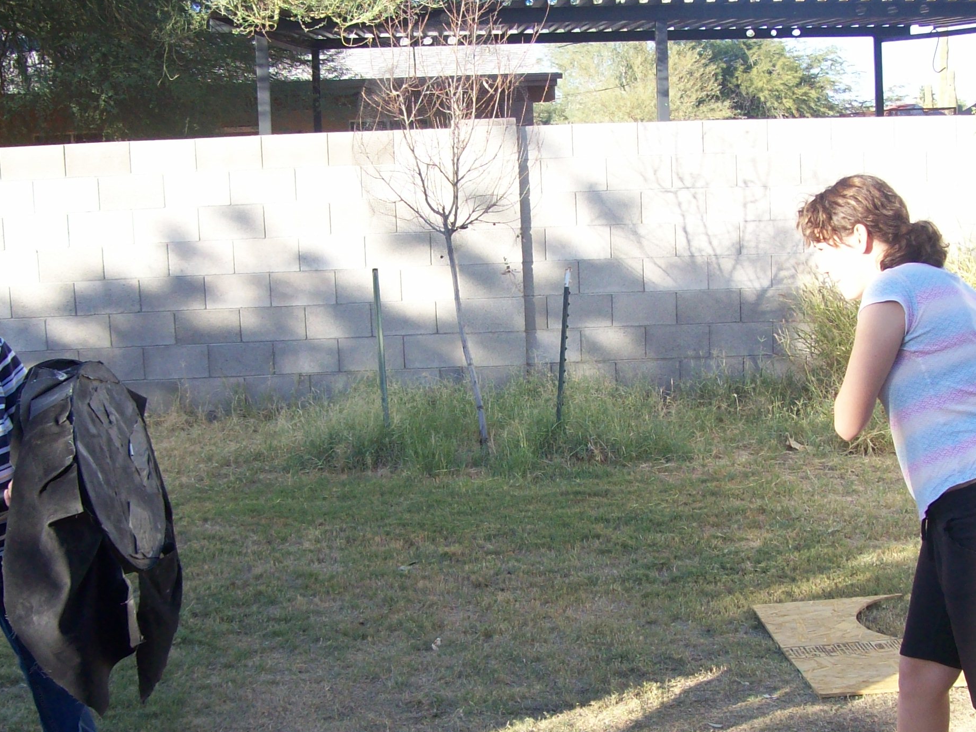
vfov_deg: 26.1
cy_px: 438
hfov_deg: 34.3
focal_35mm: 56
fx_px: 1579
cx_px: 553
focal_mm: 6
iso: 80
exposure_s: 1/292
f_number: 2.7
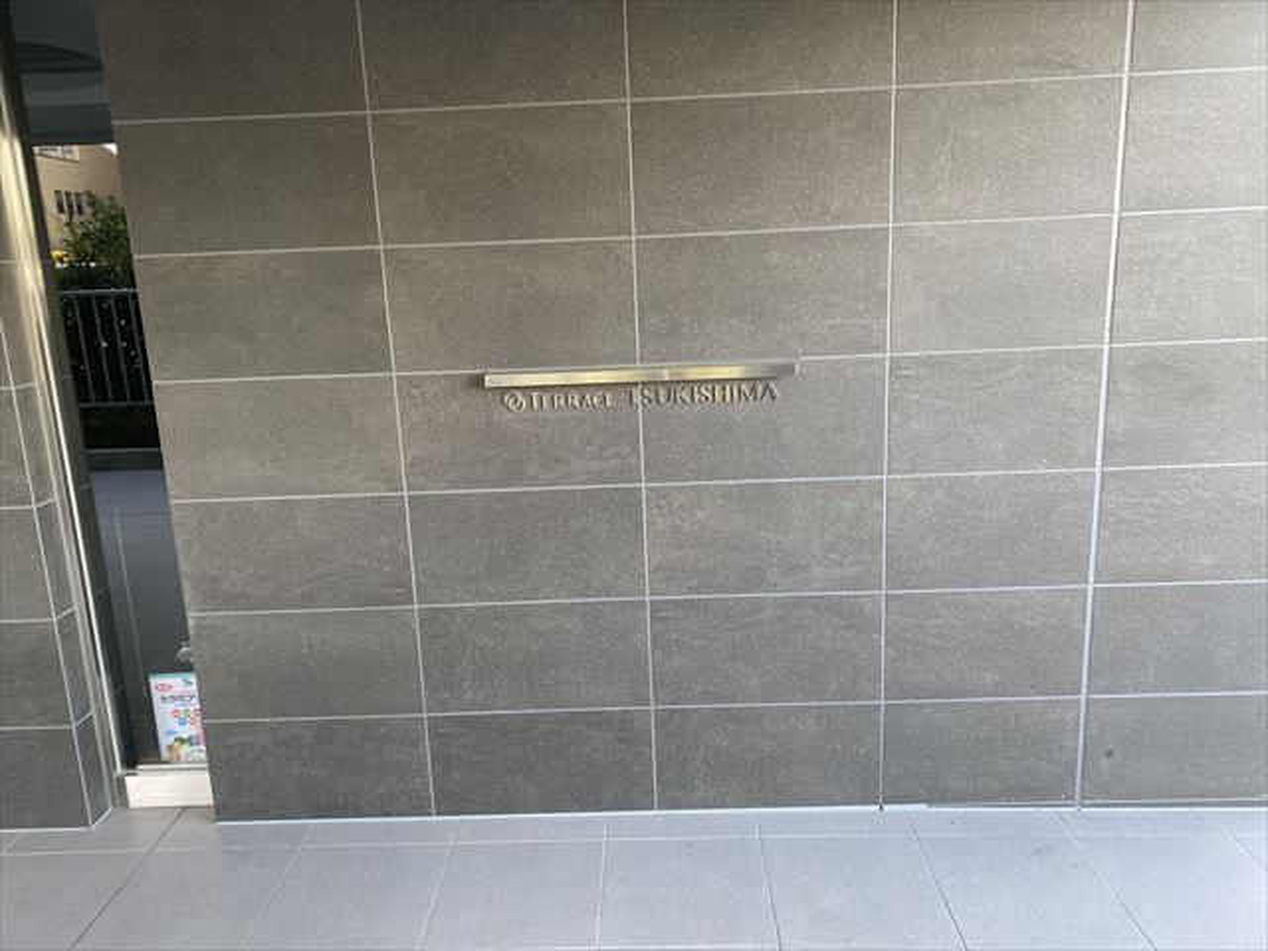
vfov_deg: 53.1
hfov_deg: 67.3
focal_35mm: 26
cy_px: 476
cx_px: 634
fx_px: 952
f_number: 1.8
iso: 125
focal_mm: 4.25
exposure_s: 1/101
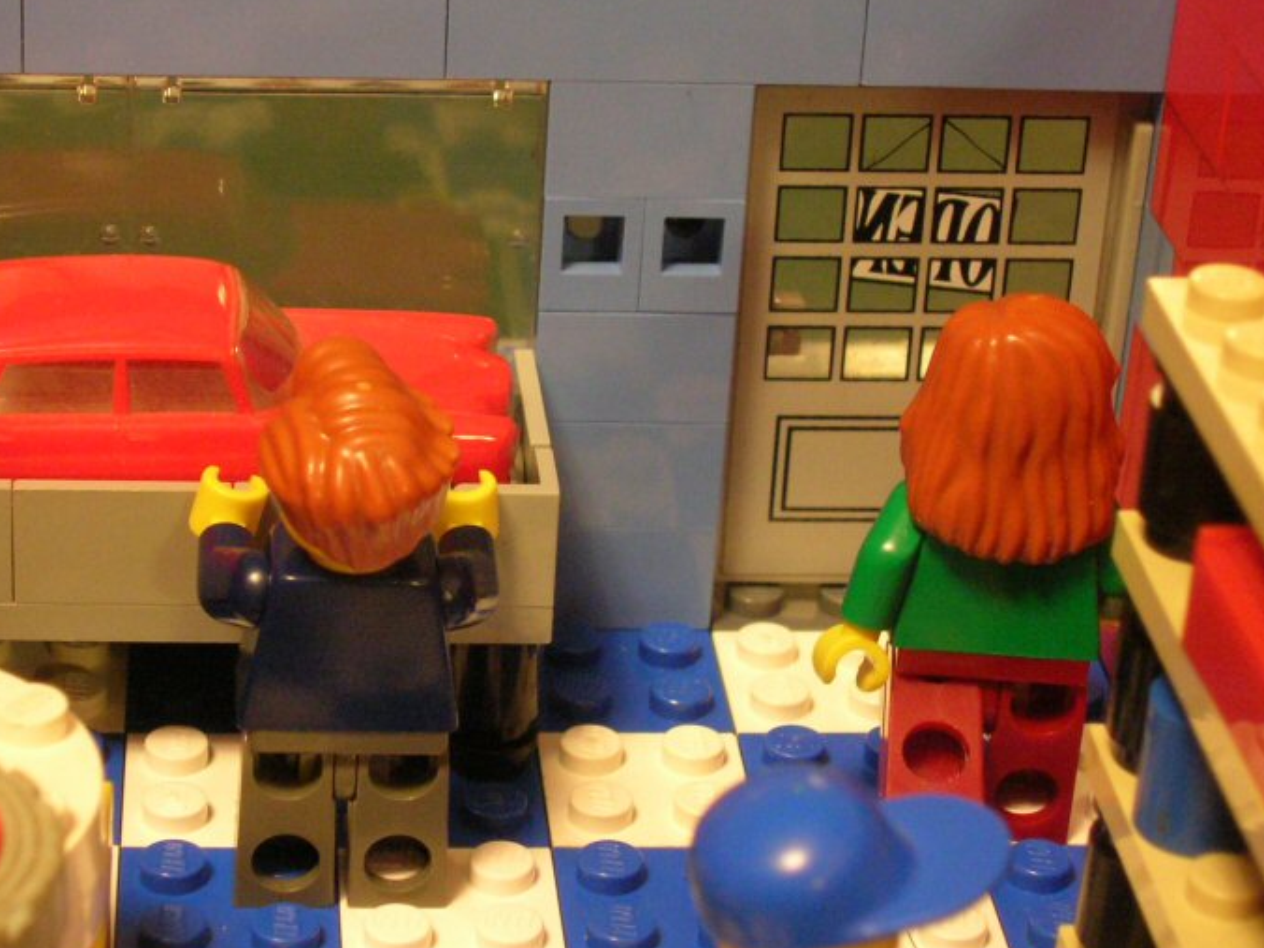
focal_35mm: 89
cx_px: 452
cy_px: 501
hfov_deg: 21.9
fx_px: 3250
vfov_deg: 16.6
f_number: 3.5
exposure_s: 1/4
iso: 200
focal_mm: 9.7
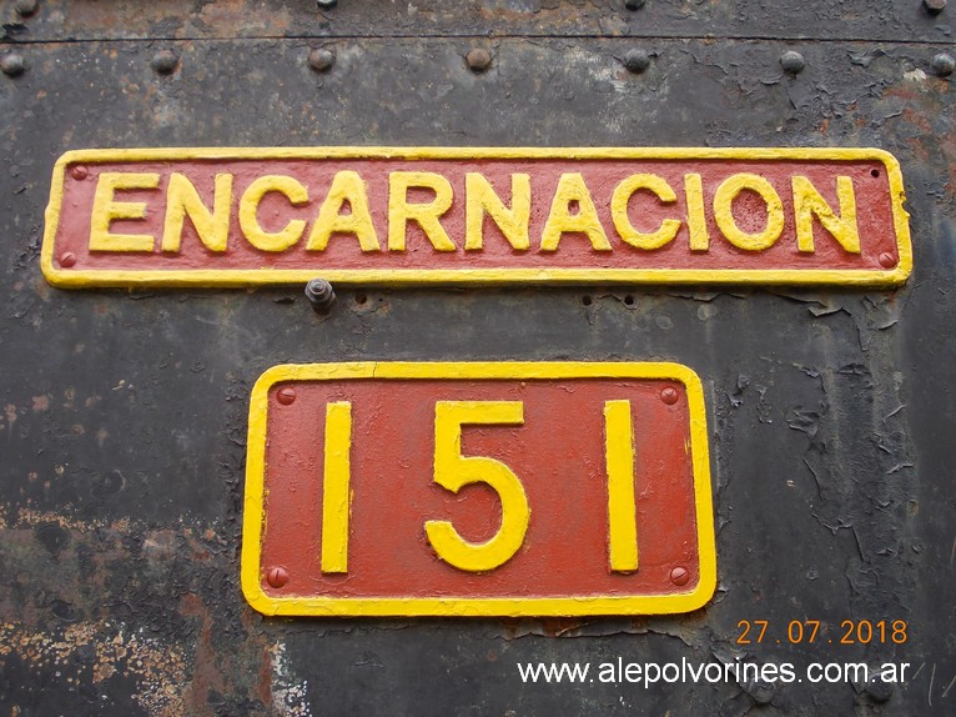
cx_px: 478
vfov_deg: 37.7
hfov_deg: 49.0
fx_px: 1049
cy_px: 358
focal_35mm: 38
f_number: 3.1
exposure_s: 1/100
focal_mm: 5.3
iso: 80
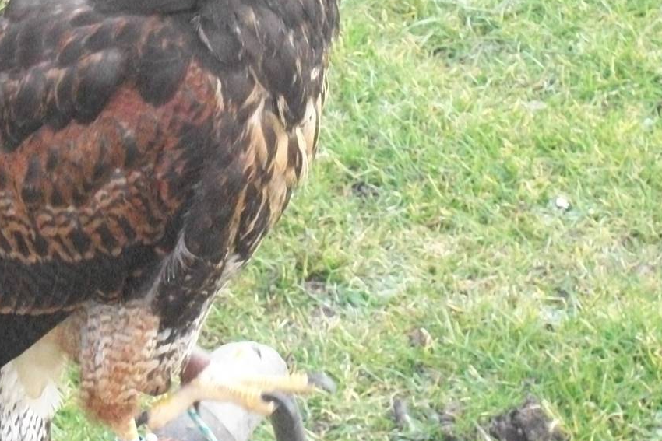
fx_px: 3457
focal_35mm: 188
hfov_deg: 10.9
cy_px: 178
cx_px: 234
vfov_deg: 7.3
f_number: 5.2
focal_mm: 17.1
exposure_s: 1/320
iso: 800
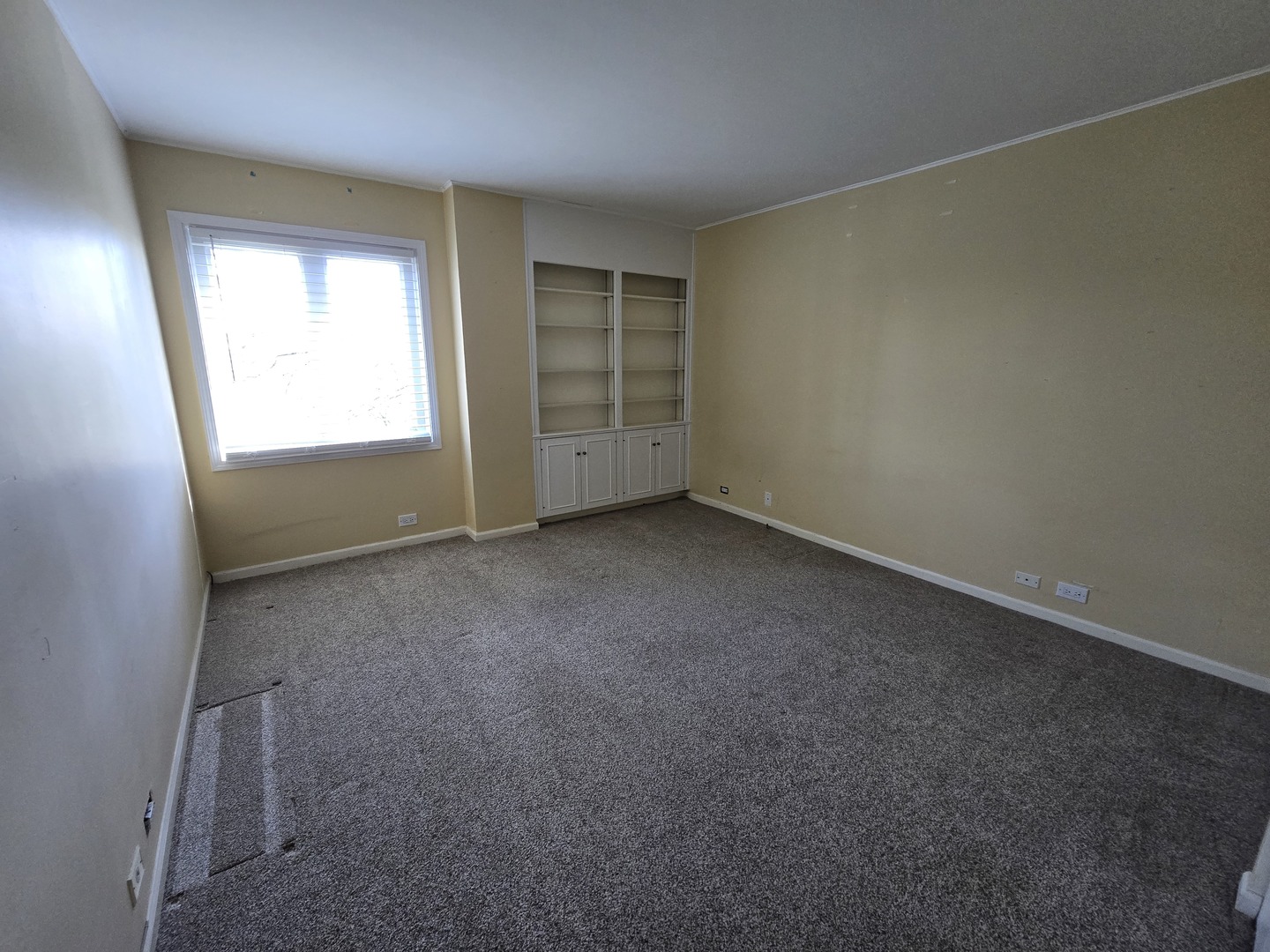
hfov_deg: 106.2
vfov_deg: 89.9
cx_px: 635
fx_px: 477
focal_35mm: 13
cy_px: 476
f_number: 2.2
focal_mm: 2.2
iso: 250
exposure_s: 1/60
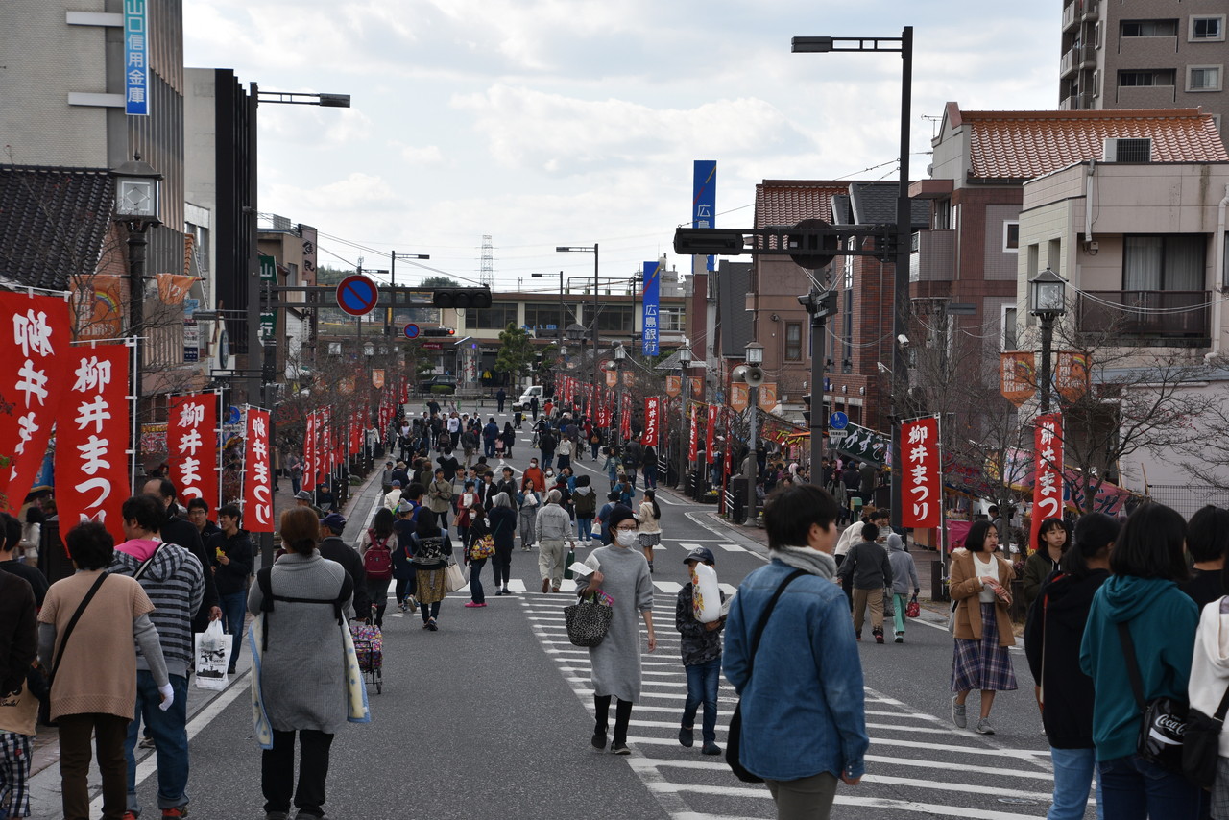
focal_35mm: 105
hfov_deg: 19.5
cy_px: 410
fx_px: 3585
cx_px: 614
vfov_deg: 13.0
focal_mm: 70
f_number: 8
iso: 250
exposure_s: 1/500
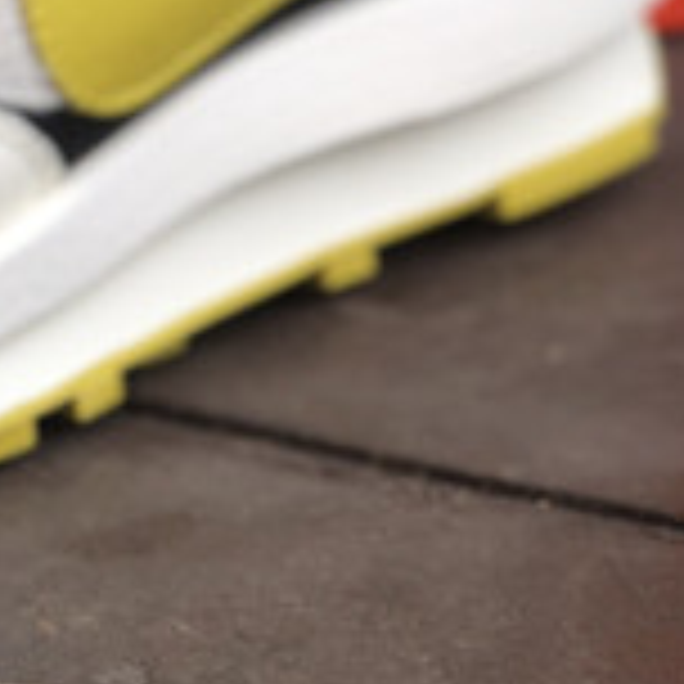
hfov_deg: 7.4
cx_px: -828
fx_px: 5008
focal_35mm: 224
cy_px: 106
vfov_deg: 7.8
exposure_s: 1/184
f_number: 2.4
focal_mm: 6
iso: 16
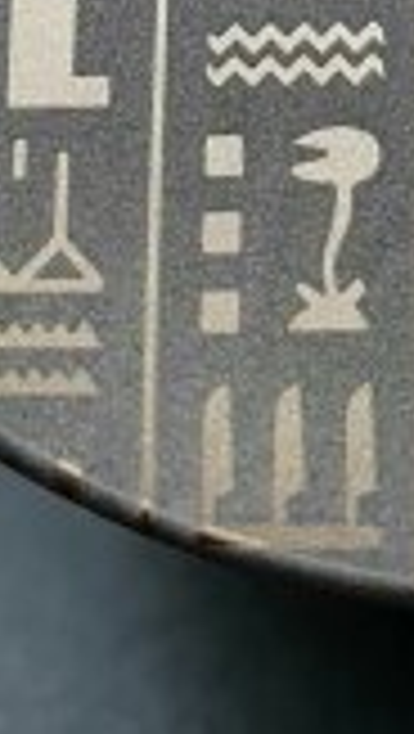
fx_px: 2258
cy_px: -423
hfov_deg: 10.1
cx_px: 616
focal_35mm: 116
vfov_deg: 16.5
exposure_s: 1/182
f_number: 2.4
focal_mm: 4.32
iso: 50
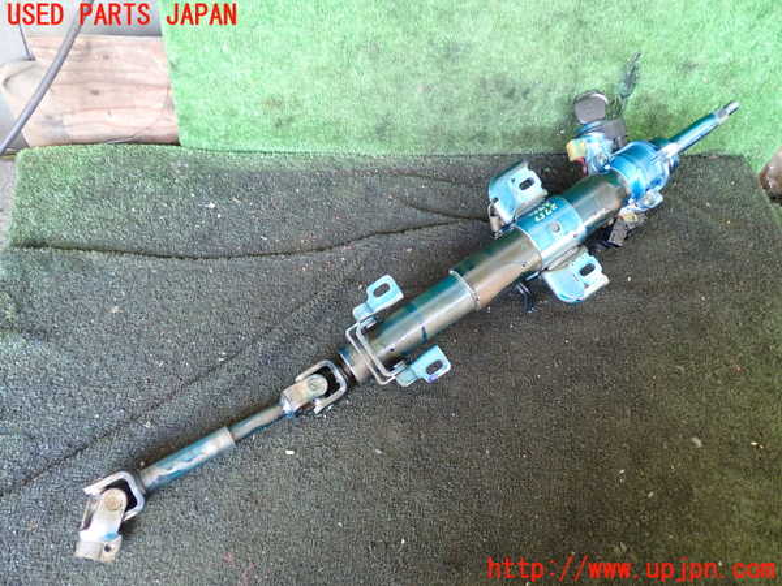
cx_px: 391
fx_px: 678
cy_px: 293
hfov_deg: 60.0
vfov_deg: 46.8
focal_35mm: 30
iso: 400
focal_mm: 5.4
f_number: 2.3
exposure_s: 1/30
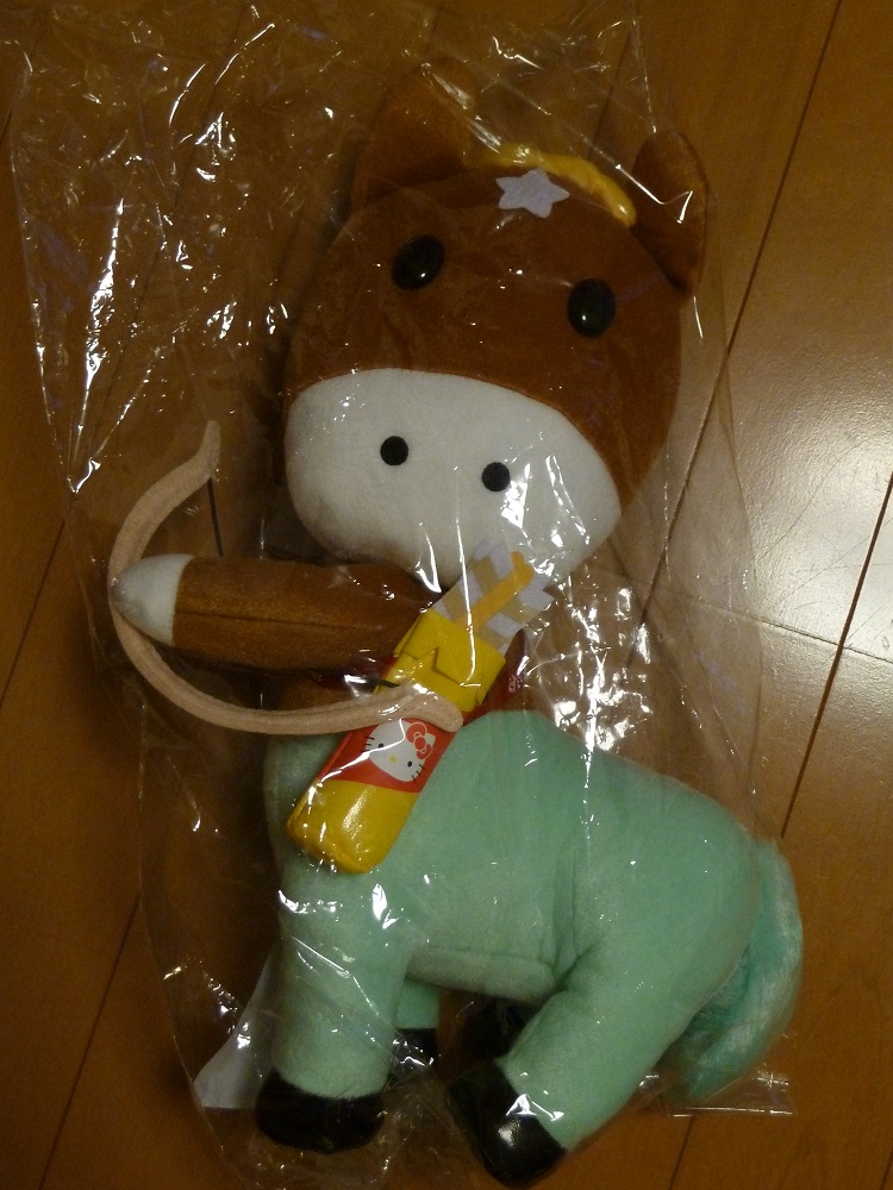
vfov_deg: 39.7
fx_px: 1651
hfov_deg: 30.3
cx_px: 446
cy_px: 595
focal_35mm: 48
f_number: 3.8
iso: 400
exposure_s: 1/30
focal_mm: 7.9
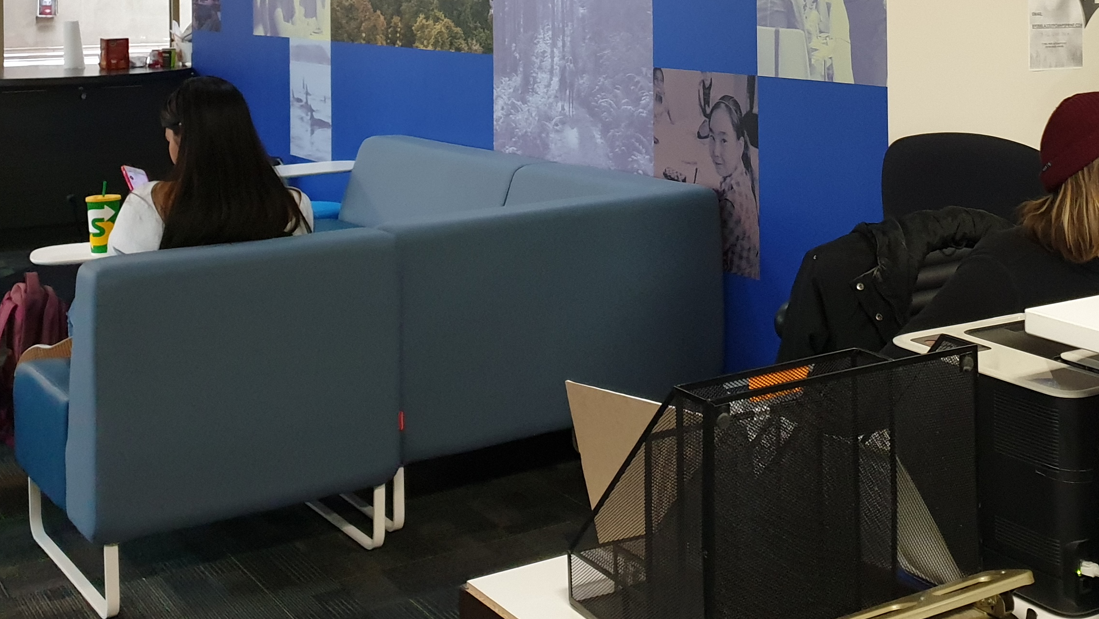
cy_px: -33
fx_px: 1457
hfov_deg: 40.3
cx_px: 802
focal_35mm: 50
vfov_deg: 22.8
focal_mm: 4.3
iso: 400
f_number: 1.5
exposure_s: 1/60
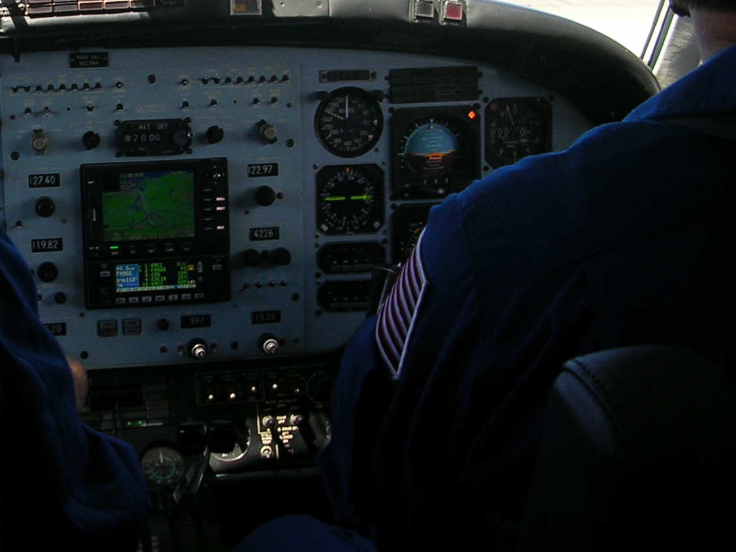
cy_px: 136
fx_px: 1467
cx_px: 151
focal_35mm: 69
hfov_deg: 27.6
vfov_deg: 21.1
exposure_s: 1/200
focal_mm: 5.8
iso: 50
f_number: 2.8
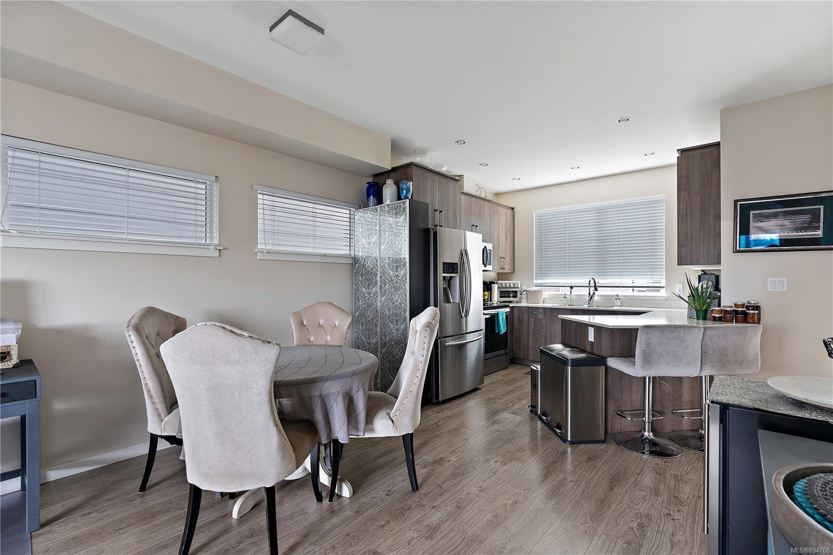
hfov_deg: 96.7
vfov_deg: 73.7
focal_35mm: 16
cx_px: 416
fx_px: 370
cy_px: 278
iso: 400
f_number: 6.3
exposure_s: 1.6
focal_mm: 16
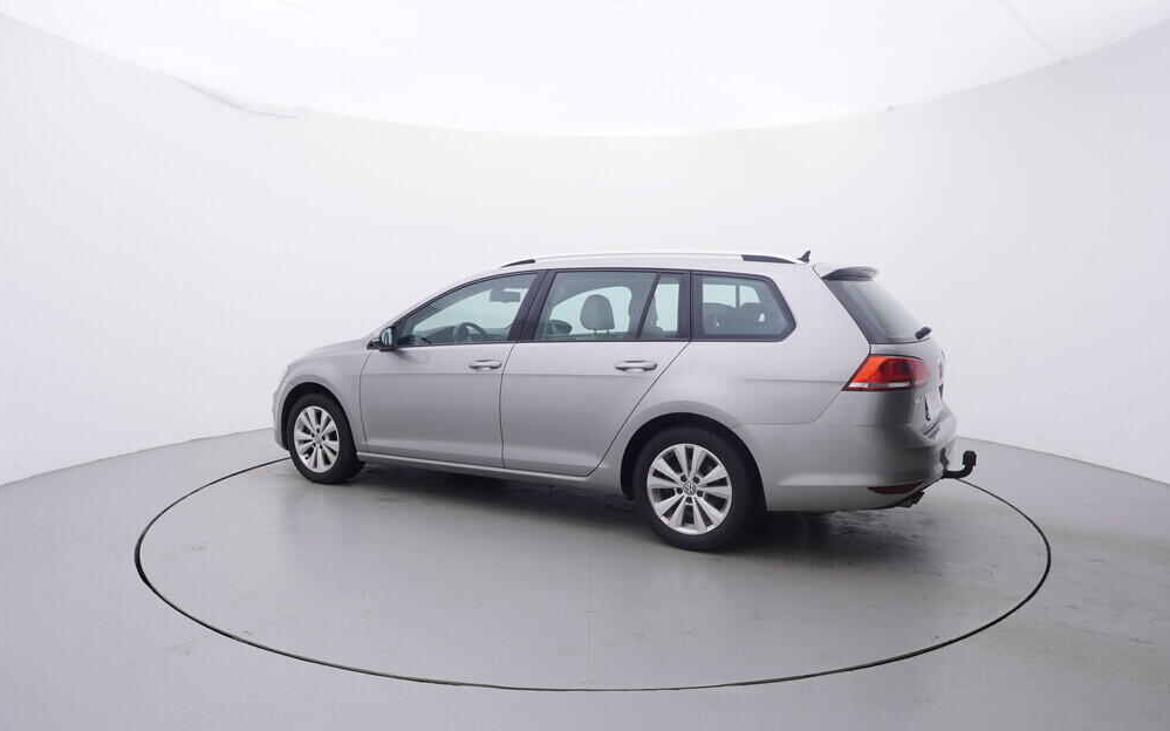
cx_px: 586
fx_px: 750
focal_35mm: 24
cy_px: 391
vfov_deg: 51.9
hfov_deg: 75.9
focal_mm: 15
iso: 200
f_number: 5
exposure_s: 1/80
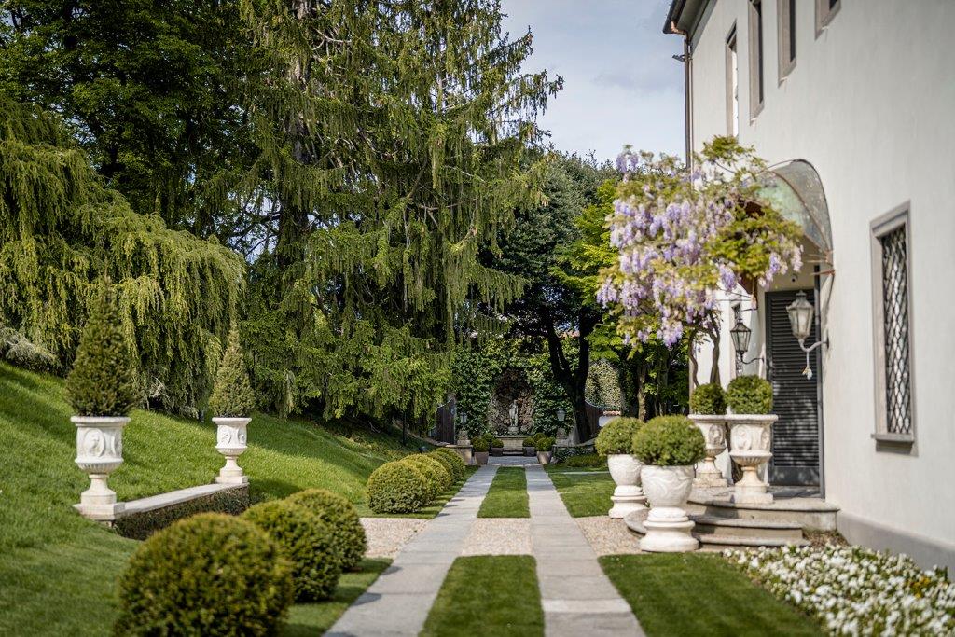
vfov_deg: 27.0
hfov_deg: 39.6
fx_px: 1326
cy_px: 318
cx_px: 478
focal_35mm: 50
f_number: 1.2
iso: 80
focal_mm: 50
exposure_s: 1/8000
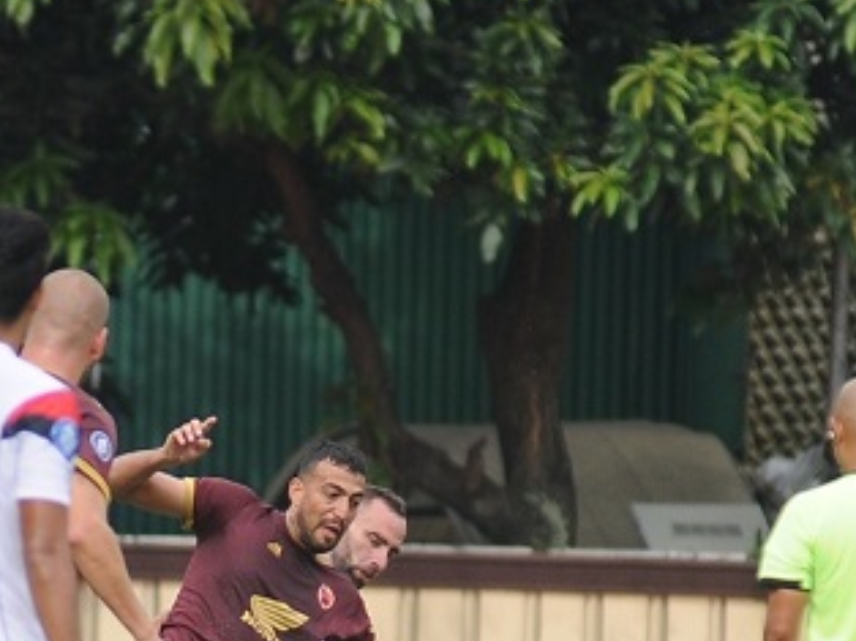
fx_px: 17025
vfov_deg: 2.2
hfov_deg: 2.9
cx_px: 210
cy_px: 556
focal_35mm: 689
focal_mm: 200
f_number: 3.2
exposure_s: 1/1000
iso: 200
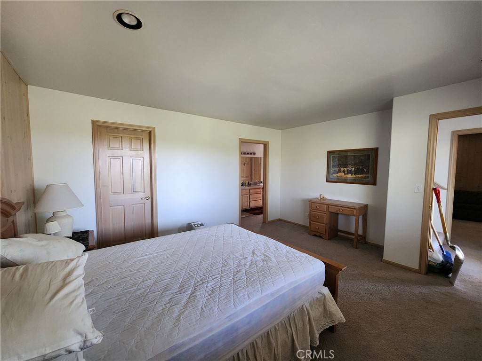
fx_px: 181
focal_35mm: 13
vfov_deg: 89.9
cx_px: 241
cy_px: 180
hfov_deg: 106.2
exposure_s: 1/40
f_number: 2.2
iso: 400
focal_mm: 2.2
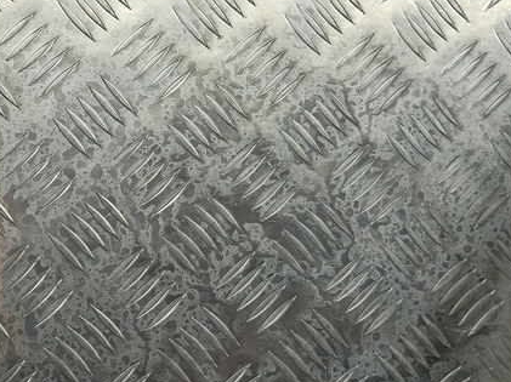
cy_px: 261
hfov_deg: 31.8
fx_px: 826
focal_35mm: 56
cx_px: 4
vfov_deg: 25.9
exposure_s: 1/100
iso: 99
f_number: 1.6
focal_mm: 4.11
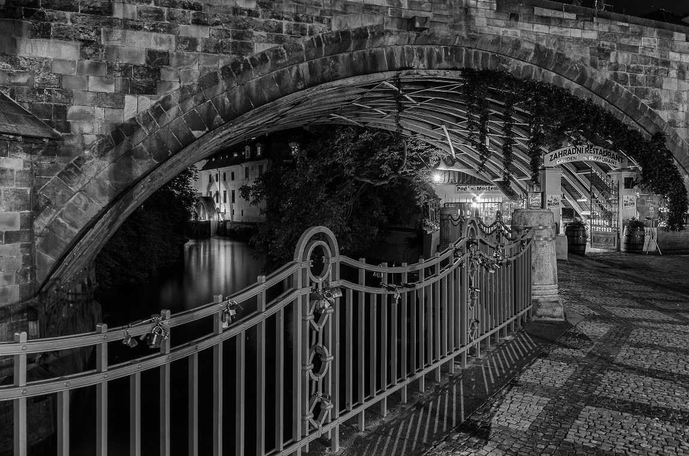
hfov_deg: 62.0
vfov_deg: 43.4
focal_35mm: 30
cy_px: 228
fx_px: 573
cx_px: 344
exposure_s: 15
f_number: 8
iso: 100
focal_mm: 20
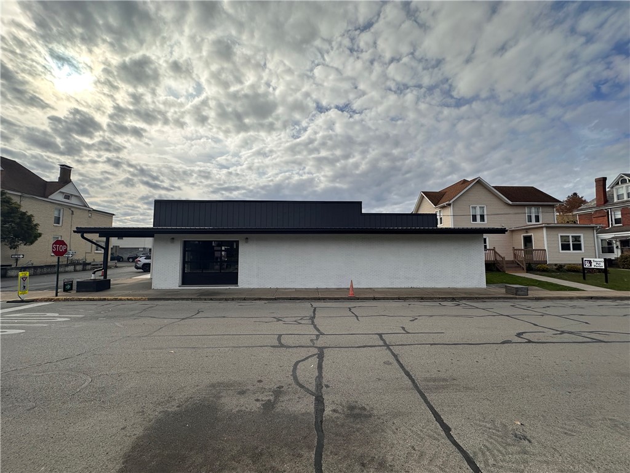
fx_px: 255
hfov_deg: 102.1
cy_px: 236
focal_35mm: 14
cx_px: 315
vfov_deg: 85.7
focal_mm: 2.22
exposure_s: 1/2747
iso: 50
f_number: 2.2
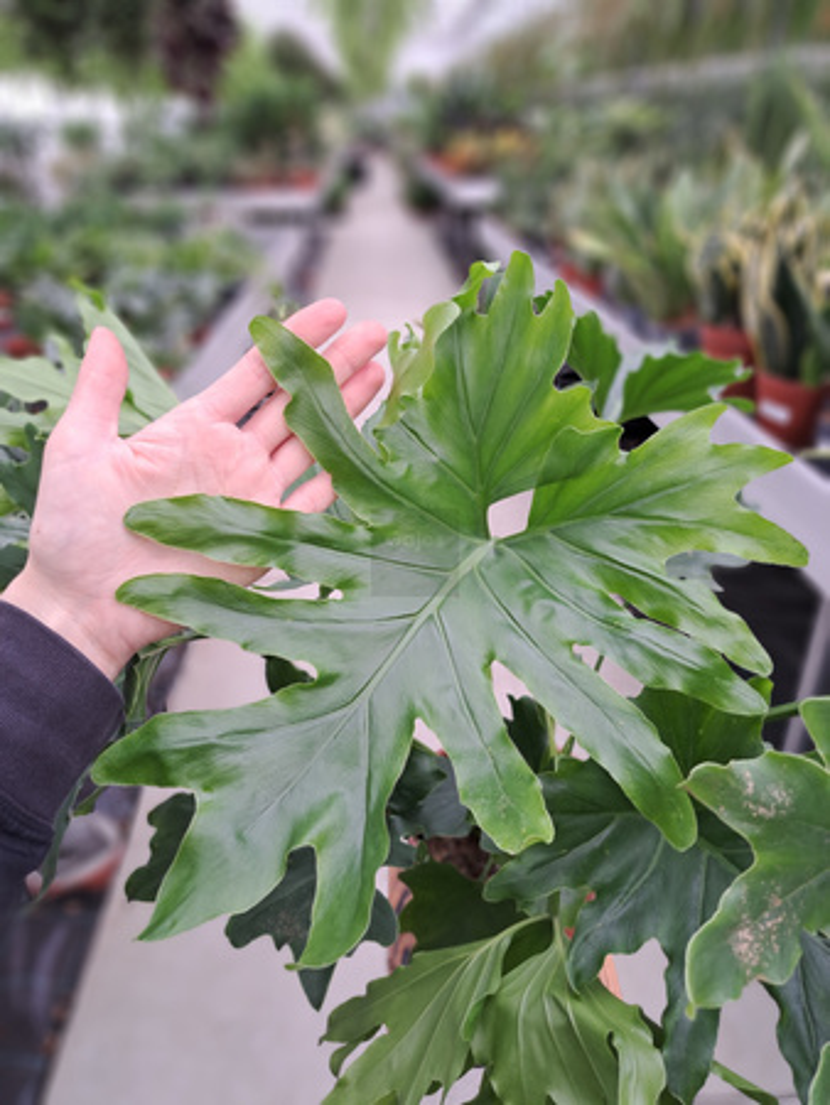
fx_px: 767
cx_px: 415
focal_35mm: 24
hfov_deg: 56.9
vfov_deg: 71.6
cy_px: 552
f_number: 1.8
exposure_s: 1/50
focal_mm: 5.23
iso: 50
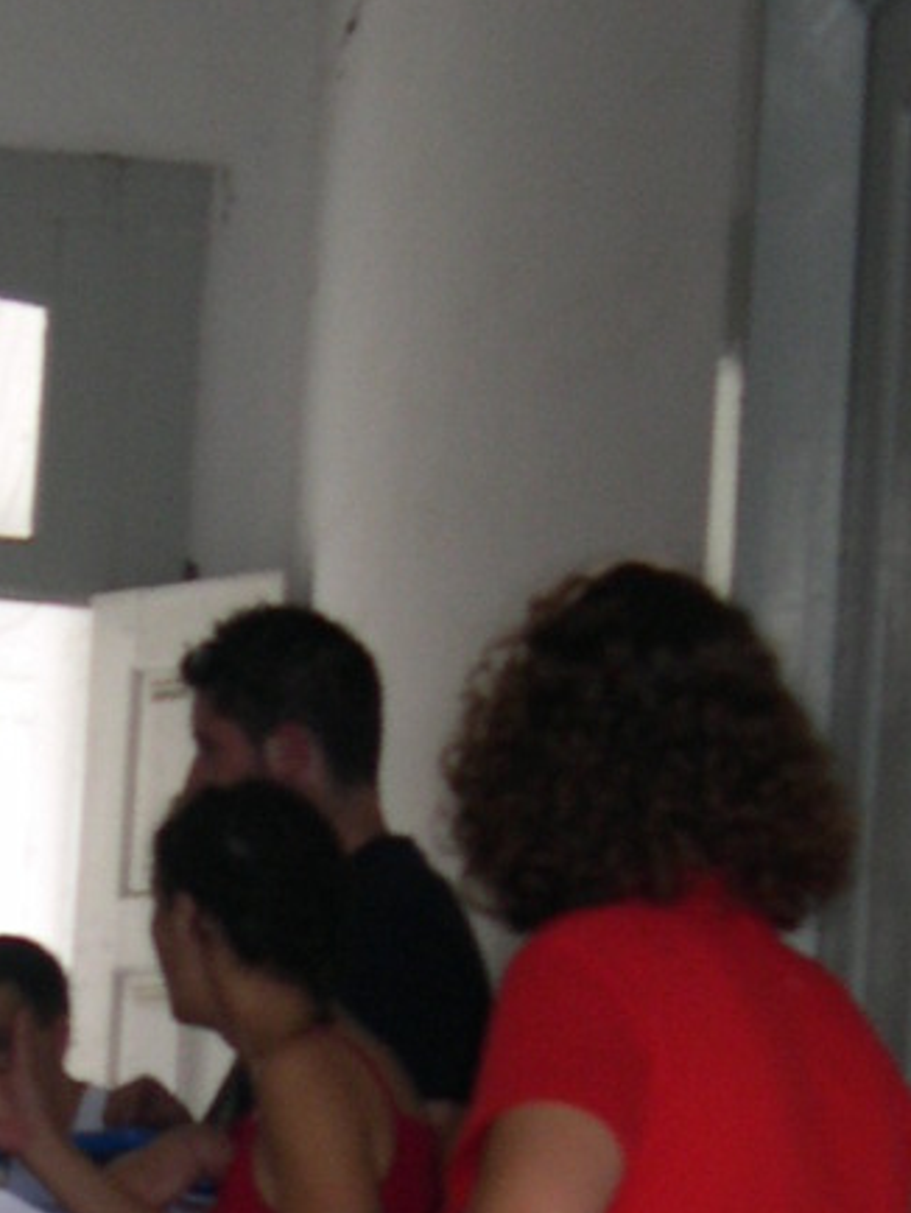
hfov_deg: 10.6
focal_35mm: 140
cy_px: 1015
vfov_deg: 14.0
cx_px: 330
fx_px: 4908
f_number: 2.8
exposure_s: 1/60
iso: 100
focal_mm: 8
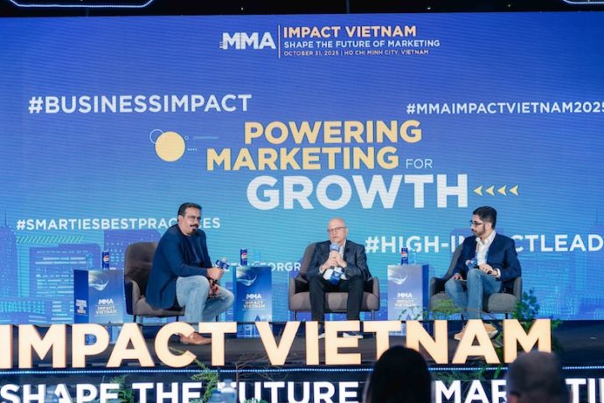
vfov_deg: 18.0
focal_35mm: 76
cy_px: 205
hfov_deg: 26.6
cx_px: 315
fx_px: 1275
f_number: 3.5
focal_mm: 70
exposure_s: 1/250
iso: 640
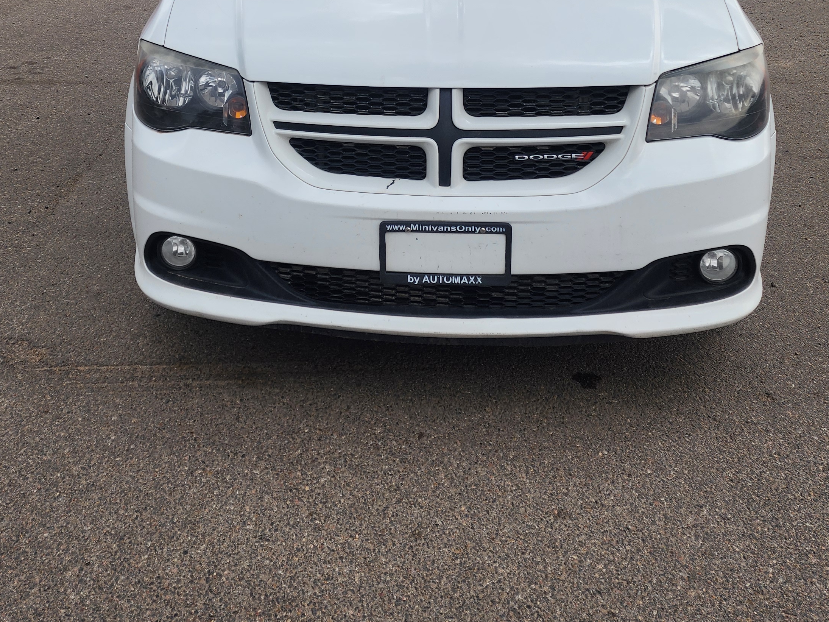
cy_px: 109
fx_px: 1006
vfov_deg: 33.2
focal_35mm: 42
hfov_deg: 44.6
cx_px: 349
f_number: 1.8
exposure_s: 1/420
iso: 12
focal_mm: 6.4
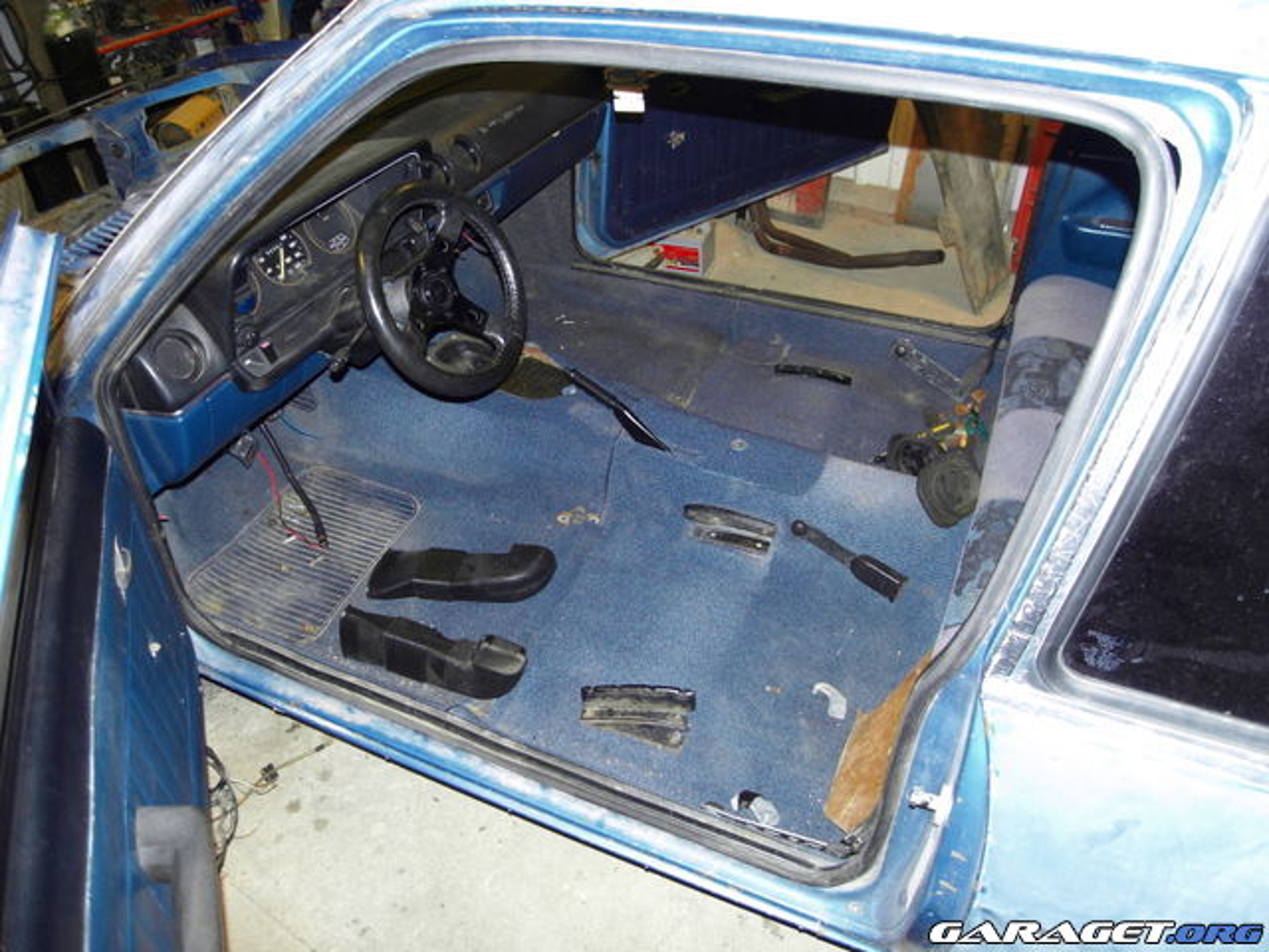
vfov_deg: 56.8
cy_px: 476
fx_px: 880
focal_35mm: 24
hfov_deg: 71.6
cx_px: 634
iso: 120
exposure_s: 1/40
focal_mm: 4.3
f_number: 2.8
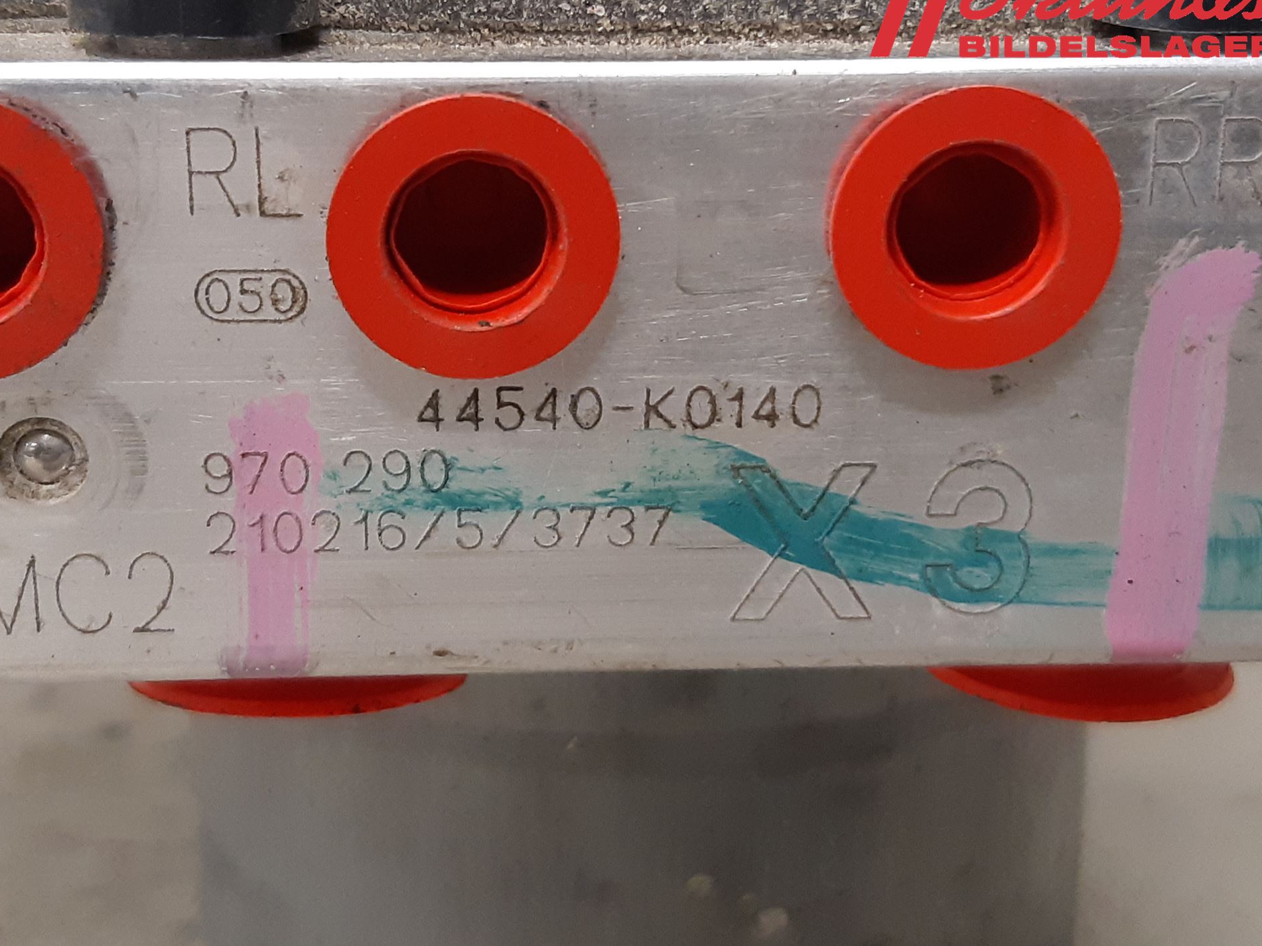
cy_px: 454
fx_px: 1021
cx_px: 598
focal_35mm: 28
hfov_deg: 63.4
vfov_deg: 49.7
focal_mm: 3.93
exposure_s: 1/50
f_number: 1.7
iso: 250
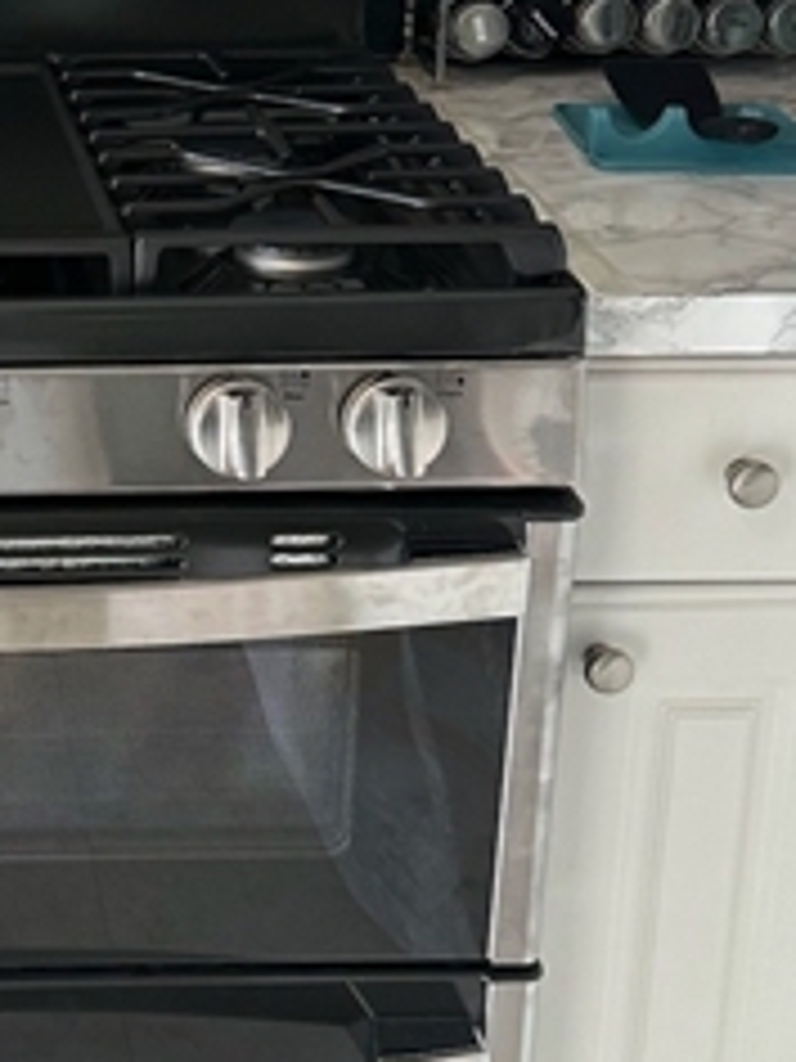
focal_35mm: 78
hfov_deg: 18.2
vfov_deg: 24.8
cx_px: -94
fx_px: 2391
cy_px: 284
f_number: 1.78
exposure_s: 1/111
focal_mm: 6.86
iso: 125
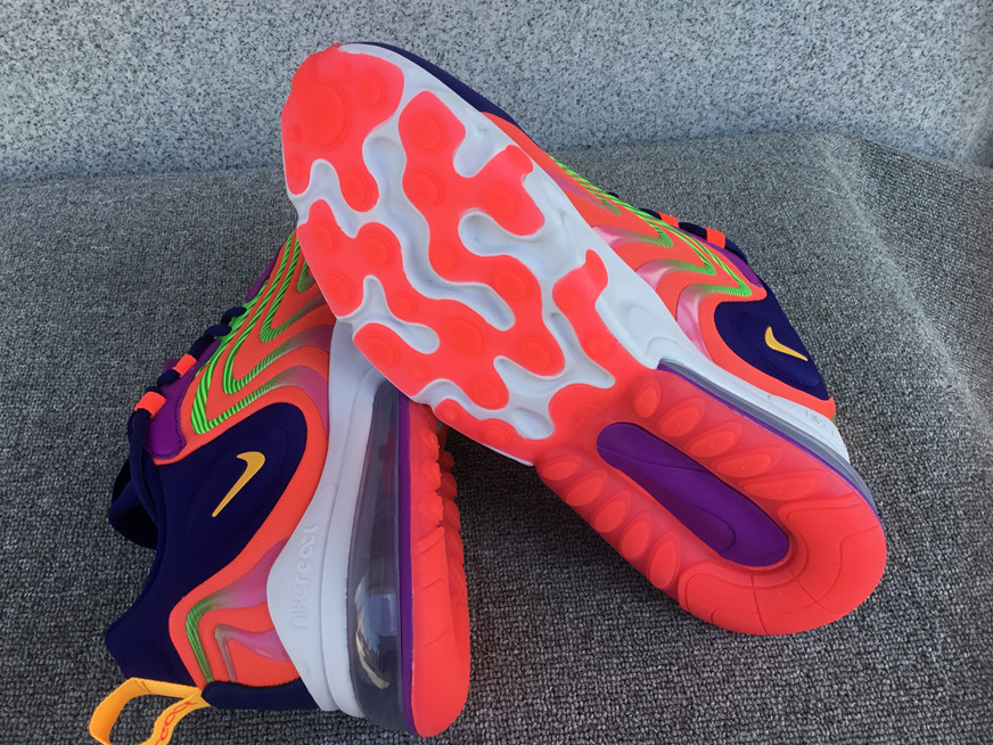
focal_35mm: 32
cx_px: 509
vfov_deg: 44.2
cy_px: 375
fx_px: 918
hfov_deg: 56.8
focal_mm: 3.3
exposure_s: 1/226
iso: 25
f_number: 2.4
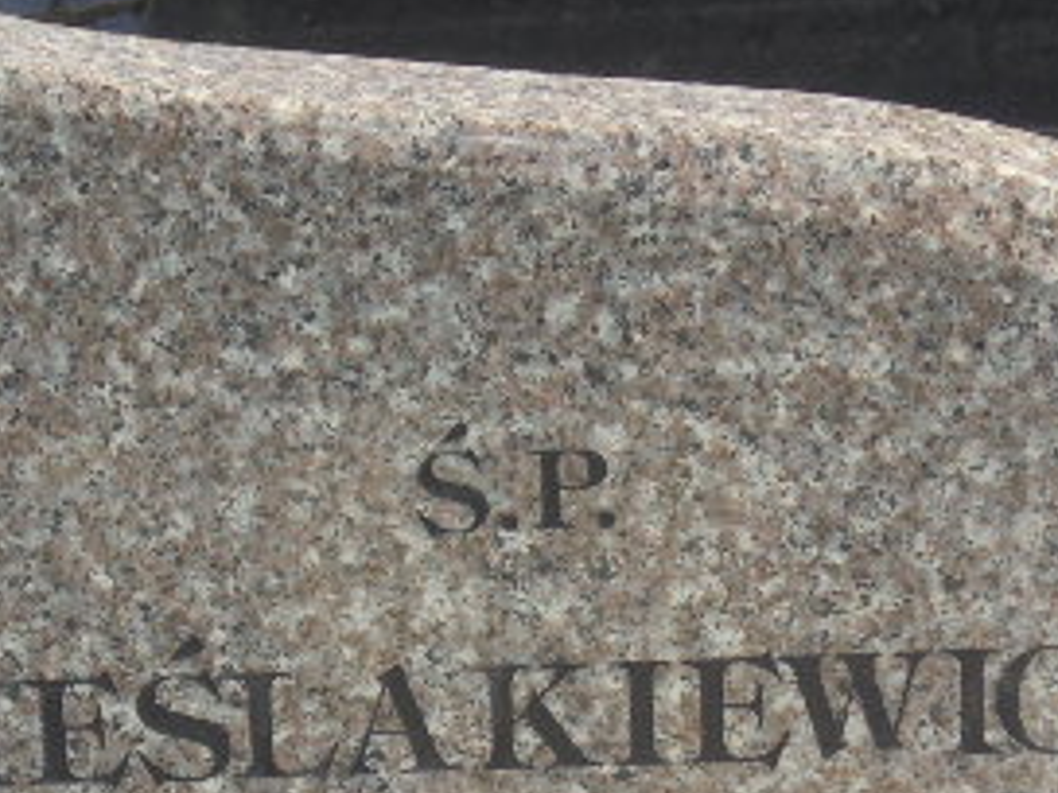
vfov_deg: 6.7
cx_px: 366
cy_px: 777
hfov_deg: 9.0
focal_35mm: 221
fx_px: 6755
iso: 100
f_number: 4.7
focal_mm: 16.9
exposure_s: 1/320
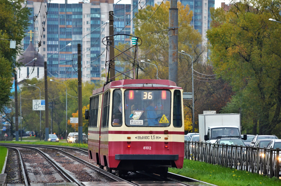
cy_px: 93
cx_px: 140
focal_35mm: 270
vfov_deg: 5.1
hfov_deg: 7.6
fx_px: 2103
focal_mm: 180
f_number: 5
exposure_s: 1/200
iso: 320
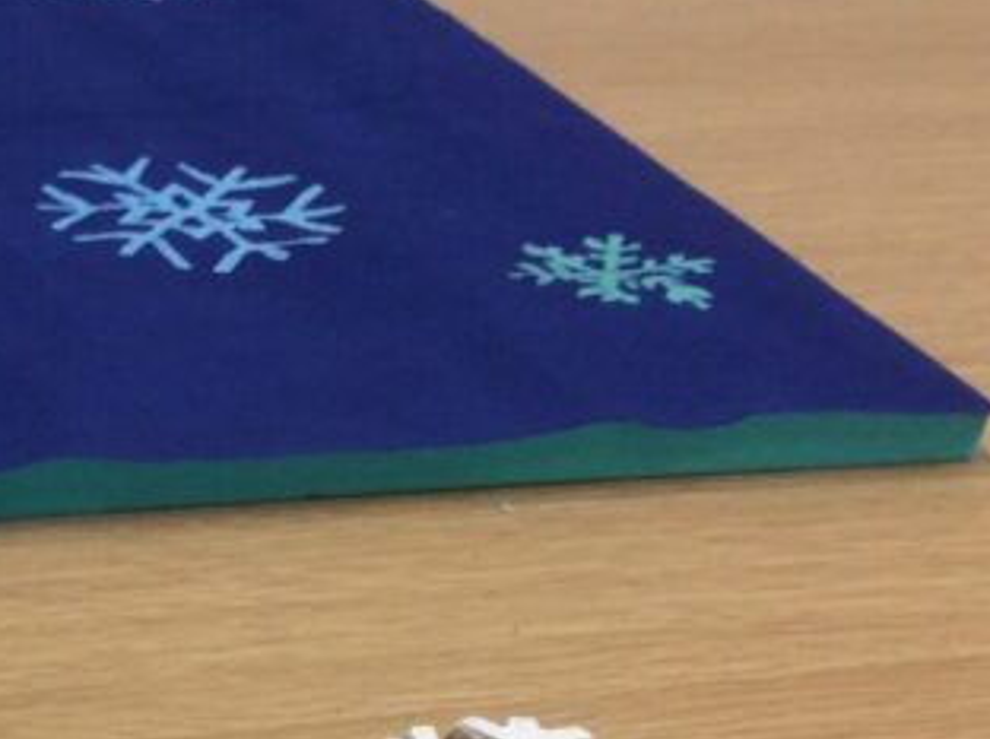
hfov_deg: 17.0
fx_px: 2998
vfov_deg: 13.3
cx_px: -476
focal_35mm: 105
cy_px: 1093
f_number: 2.4
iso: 32
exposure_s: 1/33
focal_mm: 3.3
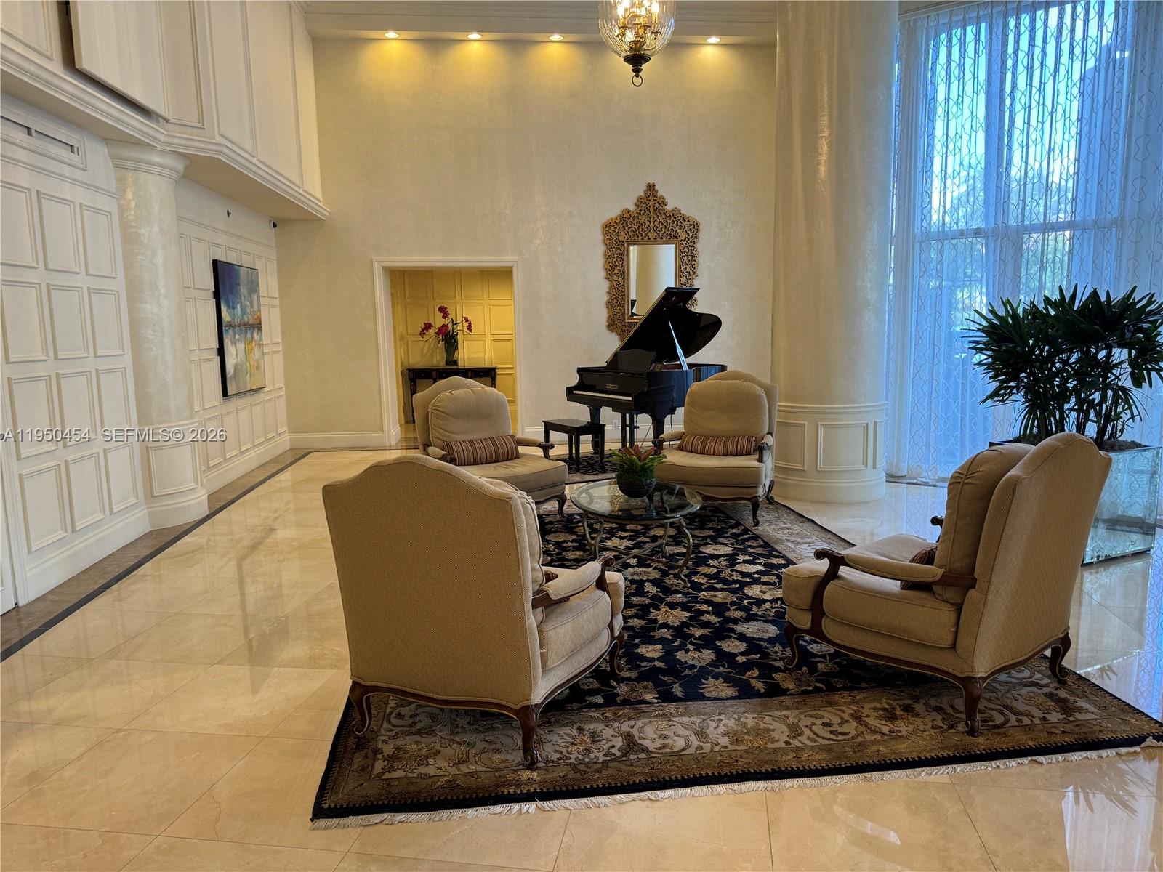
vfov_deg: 56.8
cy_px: 436
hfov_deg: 71.6
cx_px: 582
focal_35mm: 24
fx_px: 806
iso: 125
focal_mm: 6.76
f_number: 1.78
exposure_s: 1/60
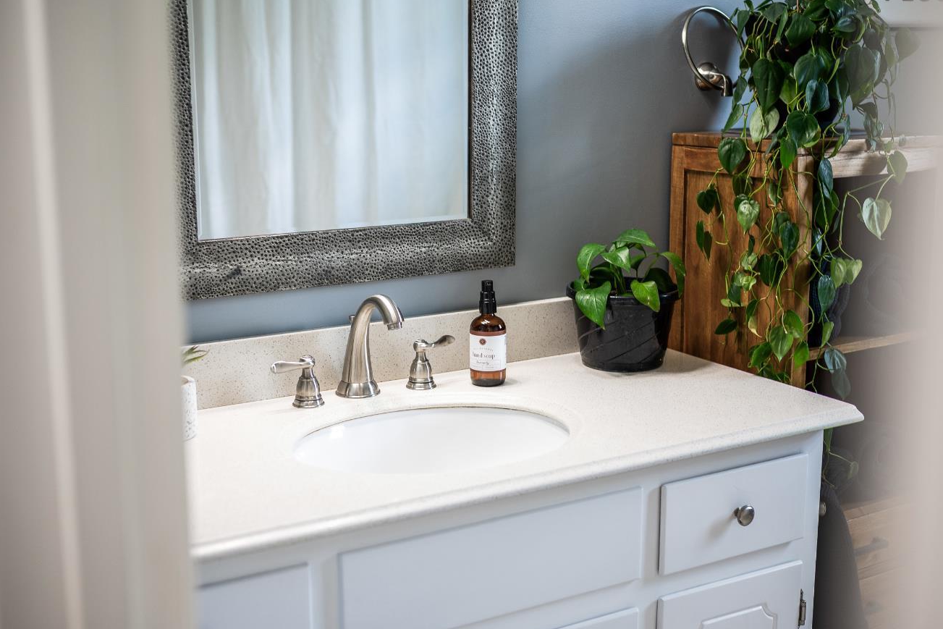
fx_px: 1205
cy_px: 312
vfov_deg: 29.3
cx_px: 481
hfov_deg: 42.7
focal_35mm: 46
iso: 200
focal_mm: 40
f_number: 2.5
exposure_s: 1/60
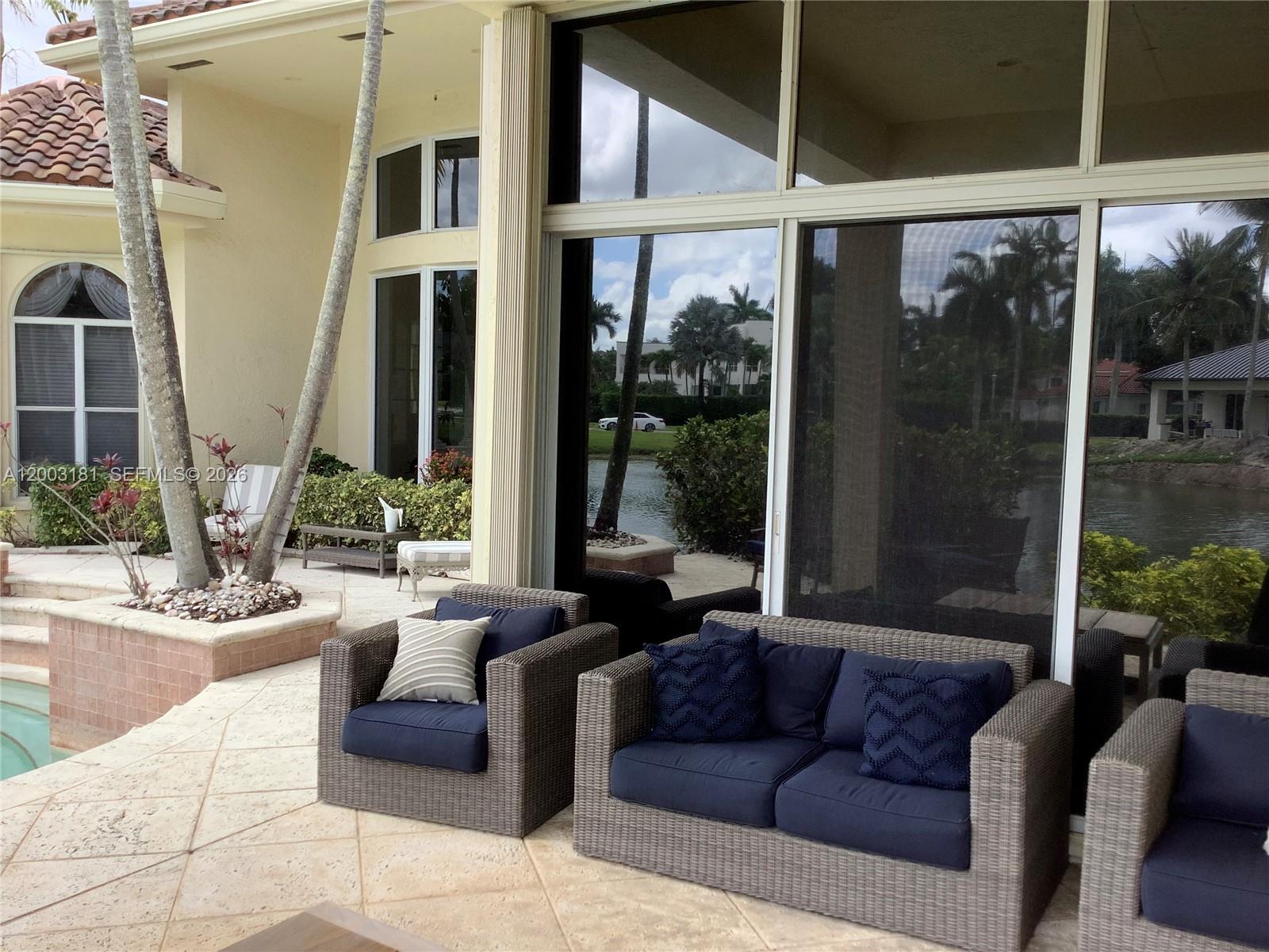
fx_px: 1136
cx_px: 634
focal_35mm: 31
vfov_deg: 45.4
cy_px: 476
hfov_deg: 58.4
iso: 25
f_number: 2.4
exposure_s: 1/360
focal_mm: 3.3
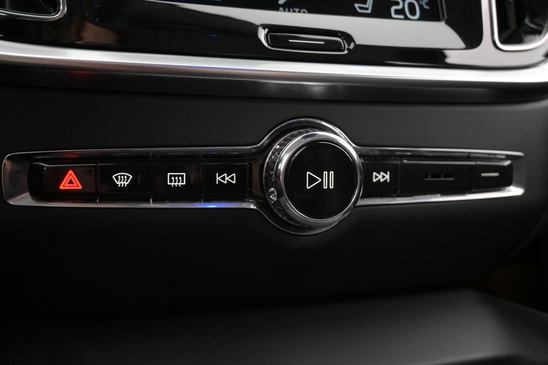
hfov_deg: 51.3
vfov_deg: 35.5
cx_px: 274
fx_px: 571
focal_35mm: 38
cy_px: 182
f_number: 4.2
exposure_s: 1/40
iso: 5000
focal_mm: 25
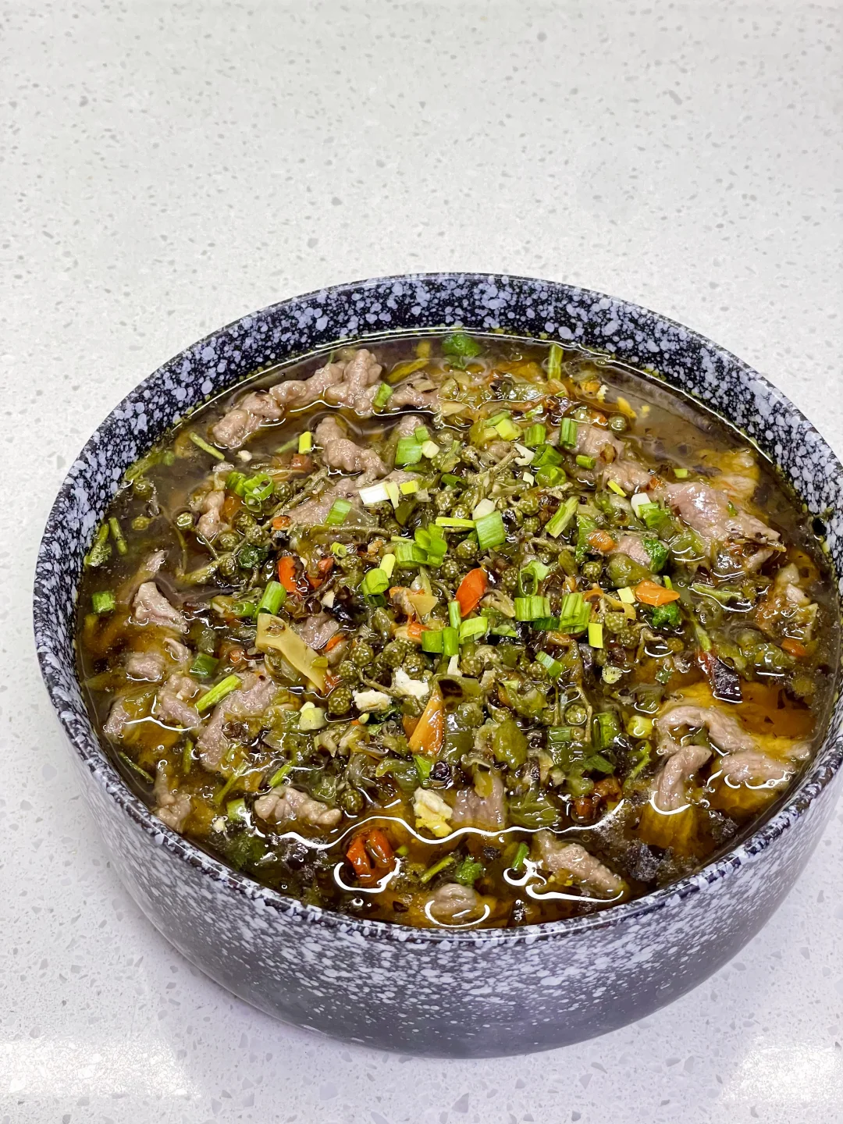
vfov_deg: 36.8
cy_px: 562
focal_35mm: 52
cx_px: 422
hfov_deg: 28.0
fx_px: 1688
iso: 320
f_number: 2
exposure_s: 1/50
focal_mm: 6
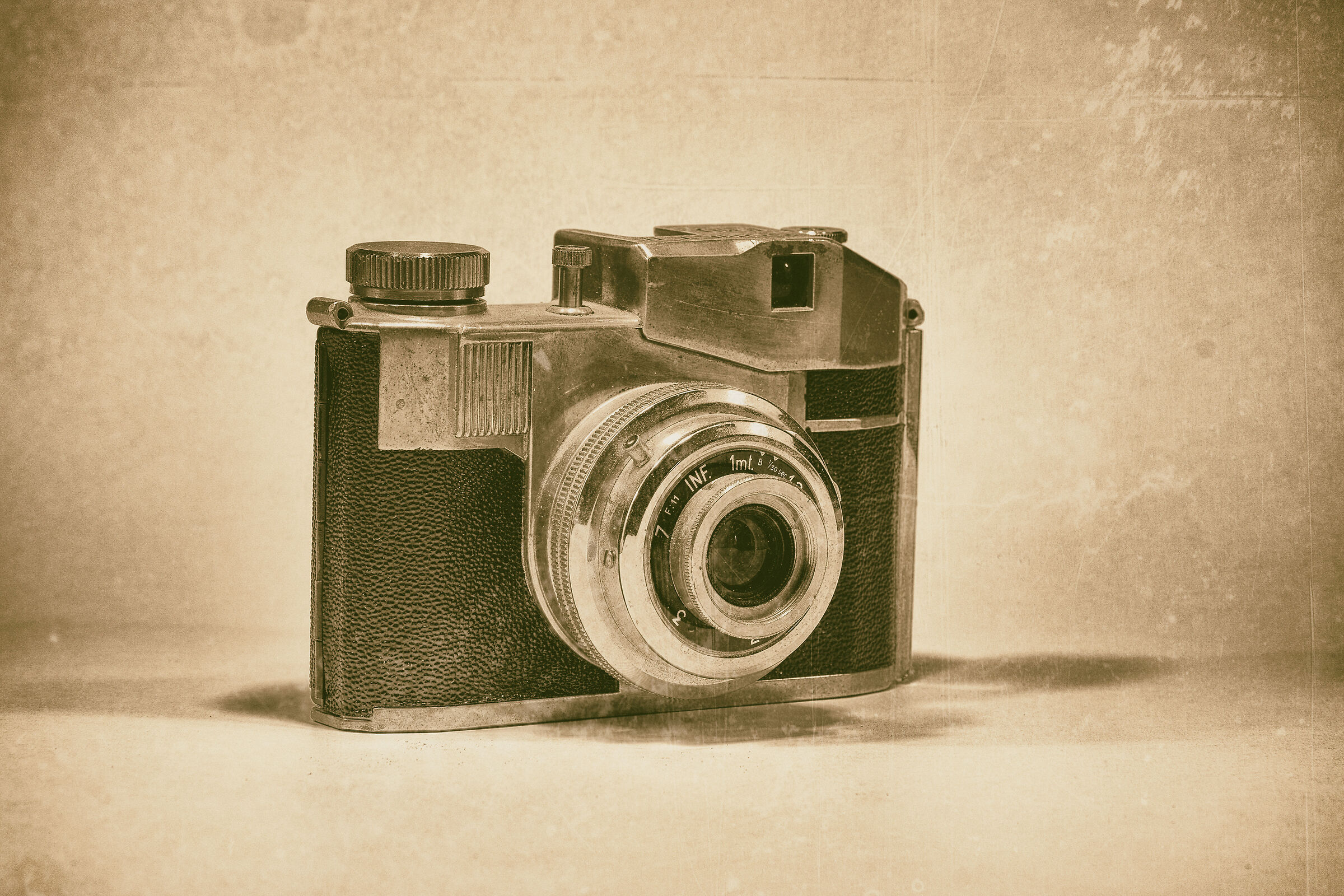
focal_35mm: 75
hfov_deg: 27.0
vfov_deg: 18.2
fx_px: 2800
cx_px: 672
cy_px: 448
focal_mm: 75
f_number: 10
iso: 50
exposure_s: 1/5
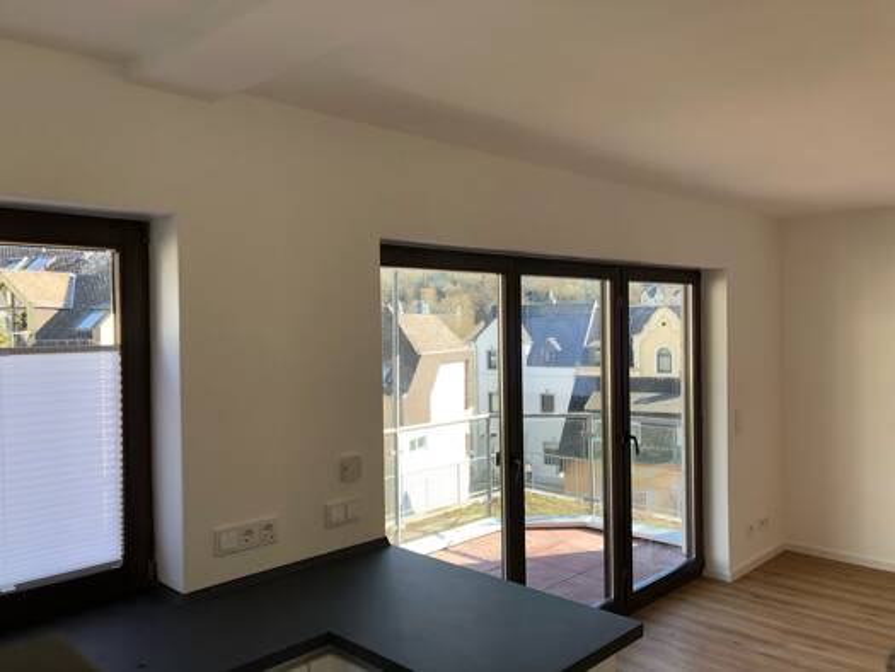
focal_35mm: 28
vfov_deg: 49.8
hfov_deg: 63.4
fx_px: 724
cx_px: 448
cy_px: 336
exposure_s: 1/134
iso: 25
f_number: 1.8
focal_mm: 4
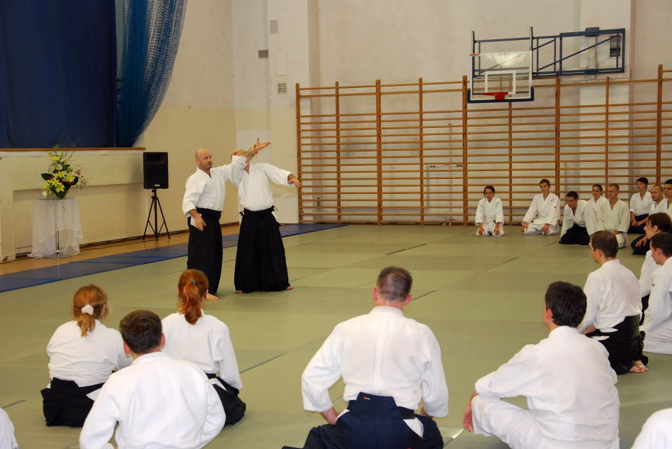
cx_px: 336
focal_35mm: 63
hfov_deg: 31.9
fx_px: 1177
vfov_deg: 21.6
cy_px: 224
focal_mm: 42
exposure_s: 1/60
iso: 560
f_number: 4.8
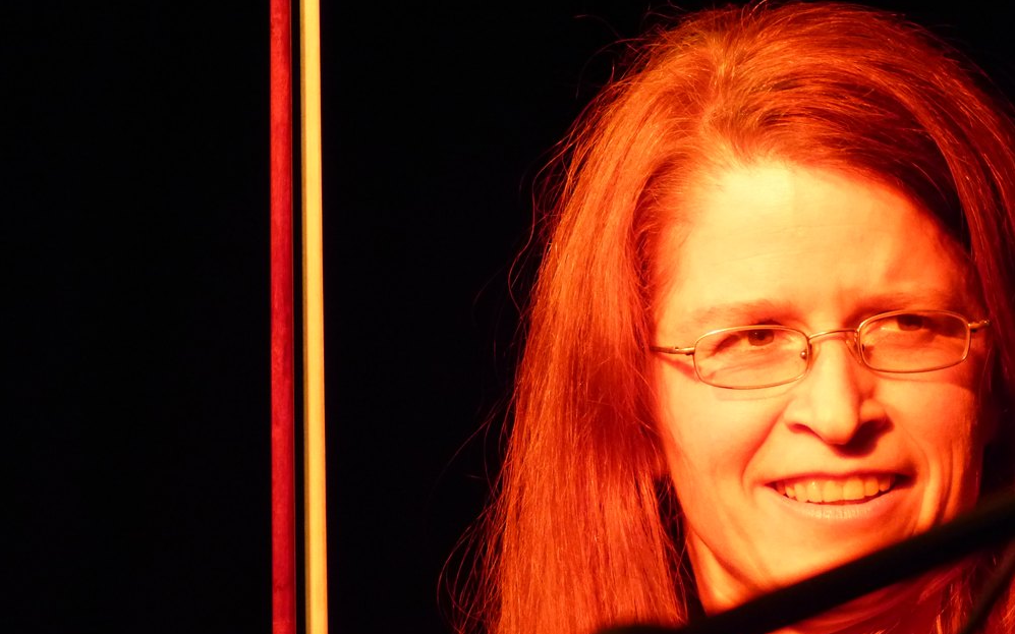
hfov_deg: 5.2
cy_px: 331
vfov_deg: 3.3
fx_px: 11147
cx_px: 508
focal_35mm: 403
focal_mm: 68.1
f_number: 2.8
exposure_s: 1/40
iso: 800
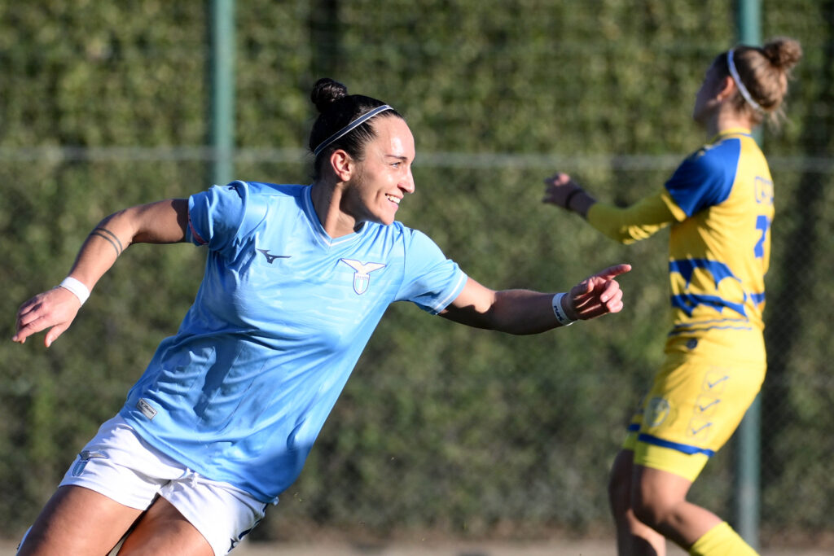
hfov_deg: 6.9
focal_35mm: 300
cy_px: 278
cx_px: 417
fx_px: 6951
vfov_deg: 4.6
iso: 800
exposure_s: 1/3200
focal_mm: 200
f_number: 4
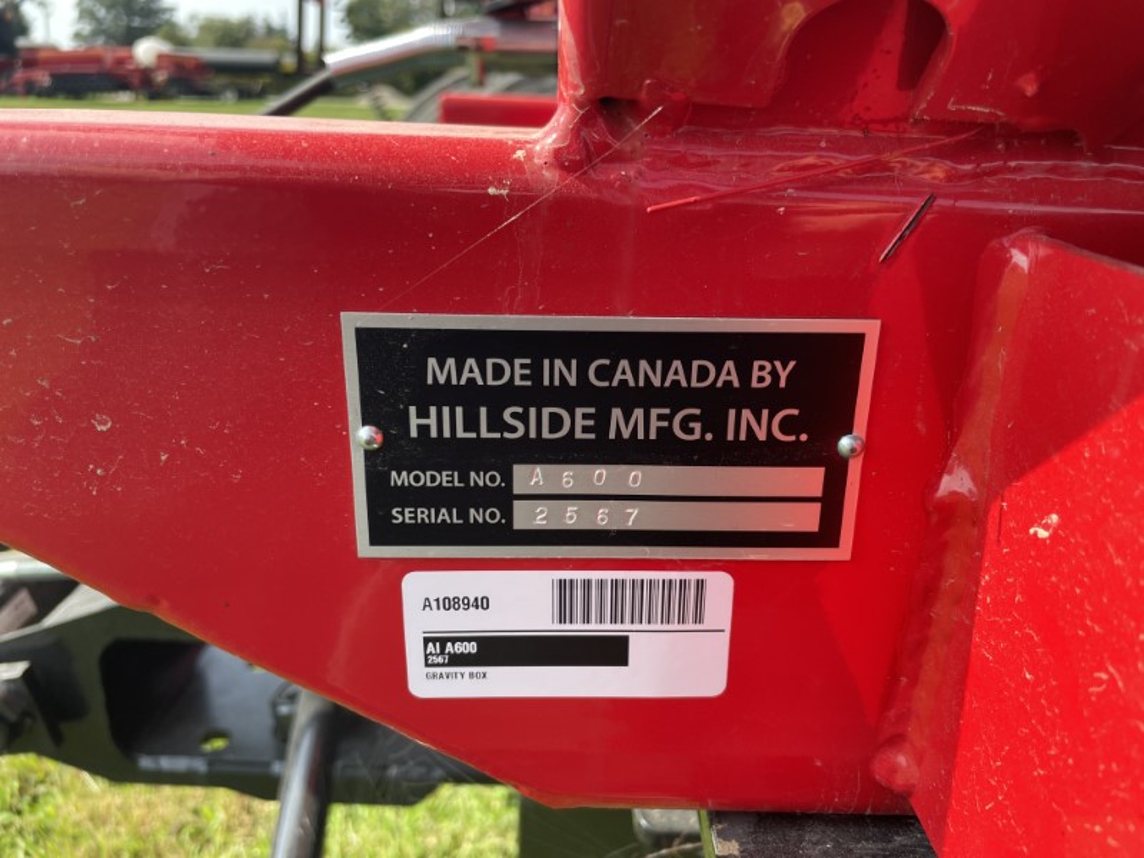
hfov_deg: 67.3
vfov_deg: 53.1
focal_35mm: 26
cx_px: 572
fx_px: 859
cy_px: 429
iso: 32
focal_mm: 4.2
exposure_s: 1/511
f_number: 1.6
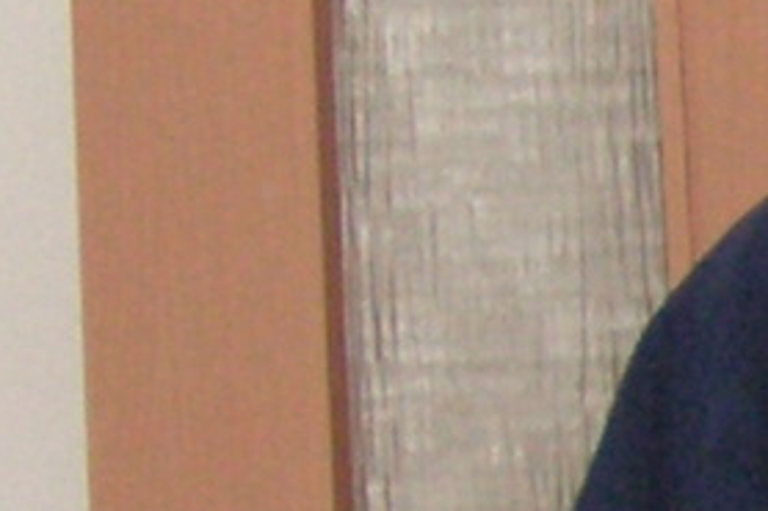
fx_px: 5884
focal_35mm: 276
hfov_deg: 7.2
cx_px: 1566
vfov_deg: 4.9
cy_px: 831
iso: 200
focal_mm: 6
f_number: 3.2
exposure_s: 1/40
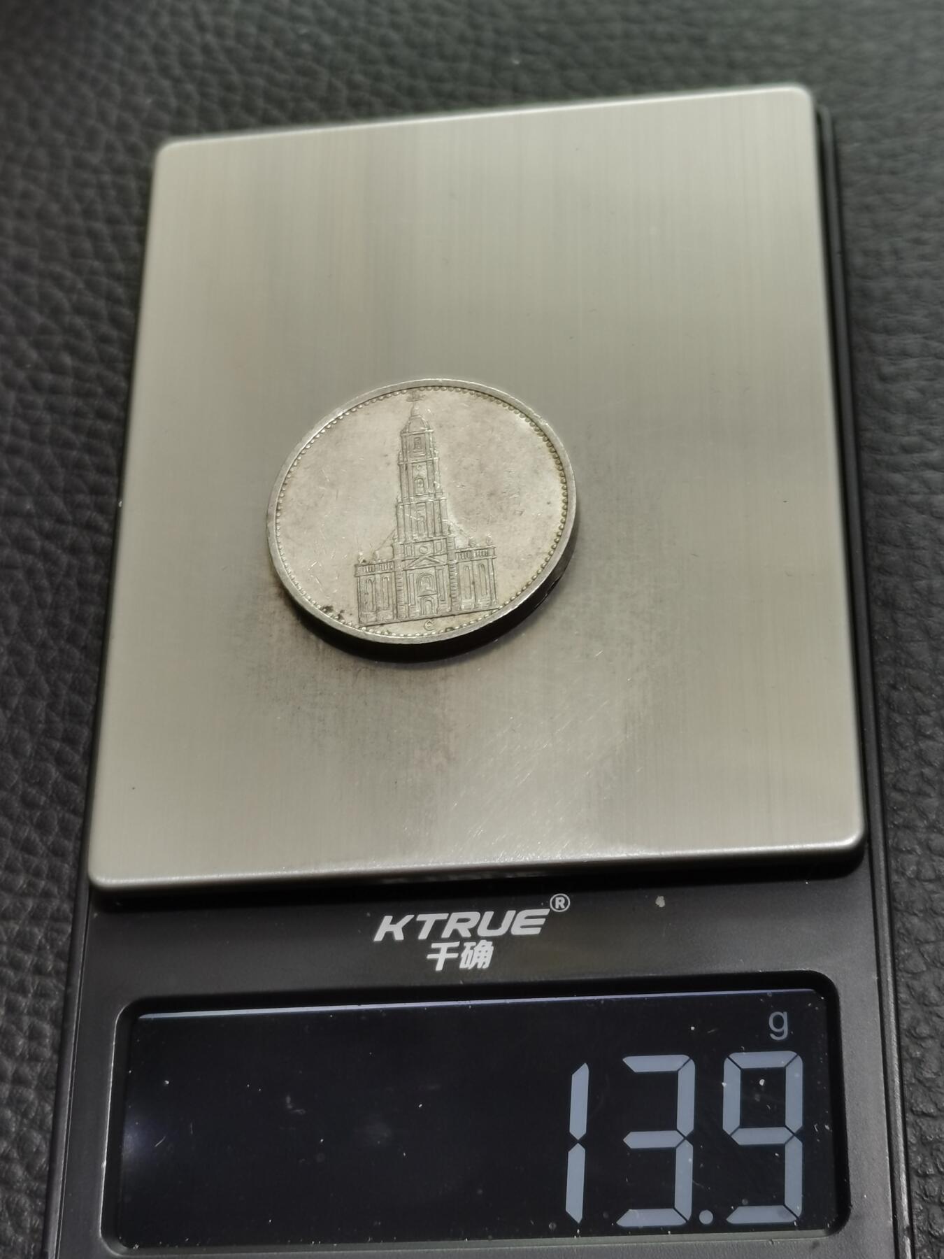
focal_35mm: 68
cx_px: 472
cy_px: 630
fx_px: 2473
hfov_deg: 21.6
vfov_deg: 28.6
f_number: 1.8
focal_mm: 5.58
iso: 50
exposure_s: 1/100
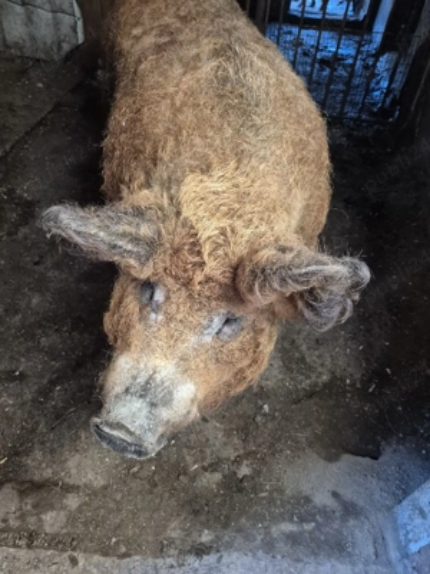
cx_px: 215
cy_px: 287
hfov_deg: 58.9
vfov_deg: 73.9
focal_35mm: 23
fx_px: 381
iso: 1000
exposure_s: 1/100
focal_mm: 5.4
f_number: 1.8
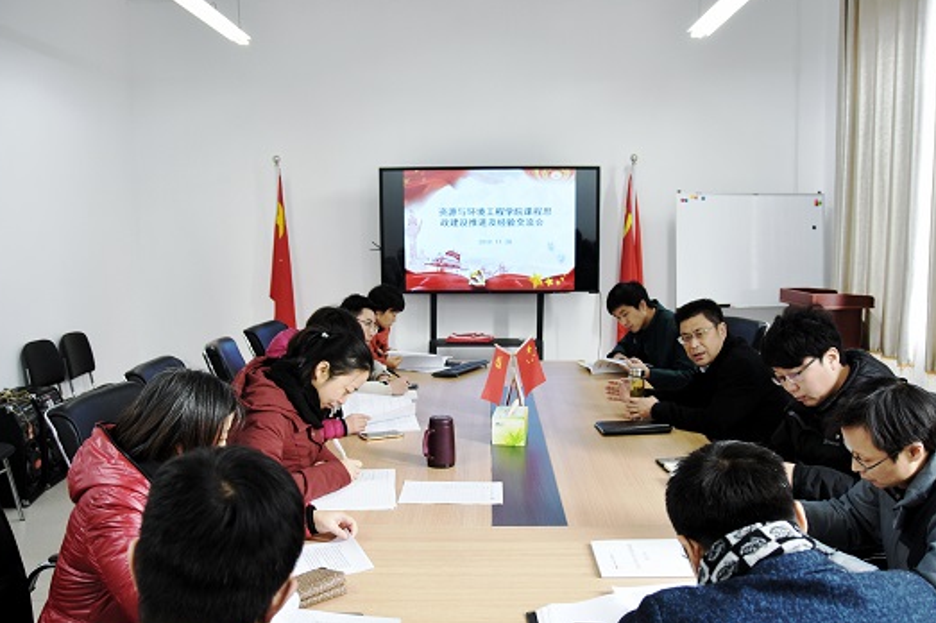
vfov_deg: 42.2
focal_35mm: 31
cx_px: 481
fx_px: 805
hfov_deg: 60.3
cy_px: 346
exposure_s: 1/60
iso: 400
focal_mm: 18
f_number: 3.5
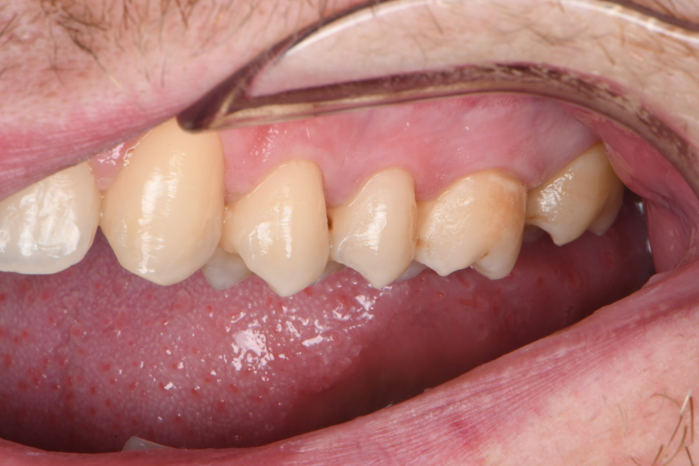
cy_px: 233
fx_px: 3048
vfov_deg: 8.7
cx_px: 350
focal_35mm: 157
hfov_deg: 13.1
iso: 400
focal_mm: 105
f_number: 36
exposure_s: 1/125
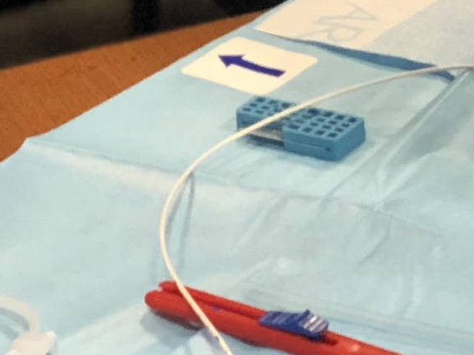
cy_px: -728
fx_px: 5037
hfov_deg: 5.3
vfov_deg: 3.9
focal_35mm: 368
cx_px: 721
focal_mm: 6
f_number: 2.4
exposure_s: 1/40
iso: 100
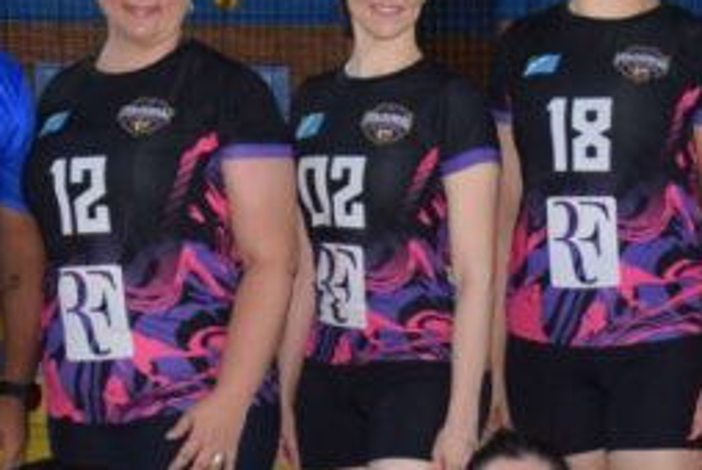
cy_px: 601
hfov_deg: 18.3
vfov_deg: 12.2
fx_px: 2128
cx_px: 705
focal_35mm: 109
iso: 800
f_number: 3.5
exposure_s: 1/60
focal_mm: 18
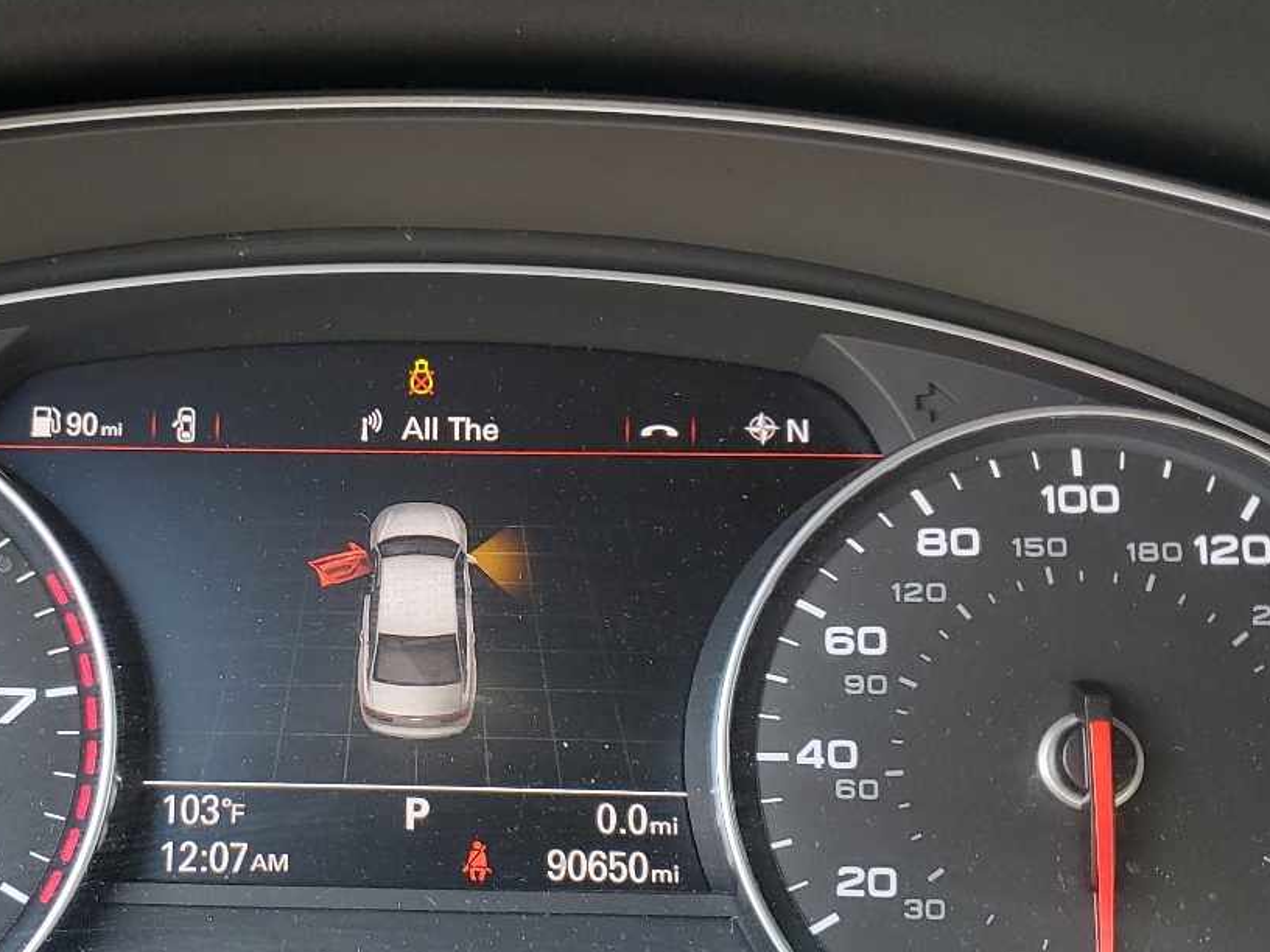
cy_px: 541
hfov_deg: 36.9
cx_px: 378
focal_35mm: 51
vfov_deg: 28.5
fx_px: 1871
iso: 50
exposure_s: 1/128
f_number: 1.5
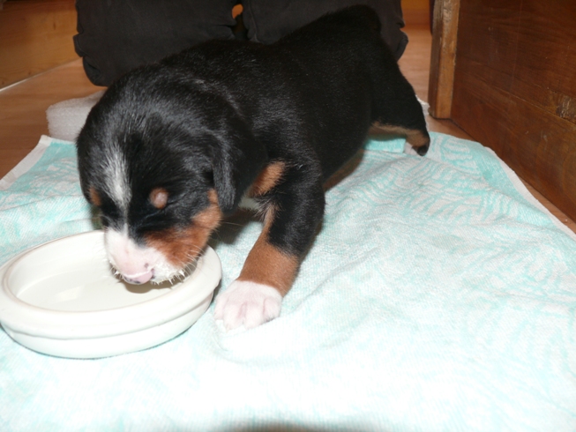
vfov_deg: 40.7
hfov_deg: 52.6
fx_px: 582
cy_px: 216
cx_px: 288
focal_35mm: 35
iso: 100
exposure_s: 1/30
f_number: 2.8
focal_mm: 7.4
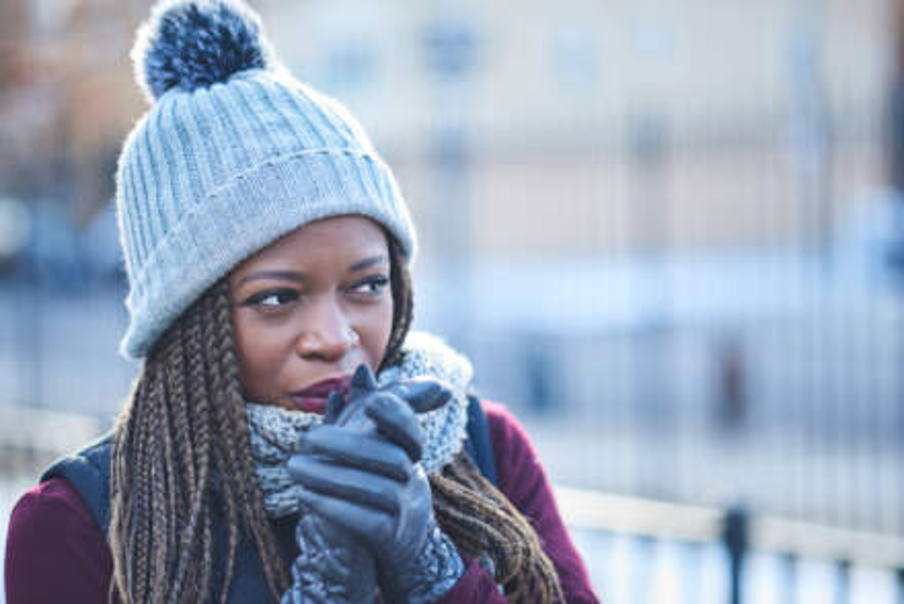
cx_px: 452
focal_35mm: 85
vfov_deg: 16.1
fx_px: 2136
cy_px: 302
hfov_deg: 23.9
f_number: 1.8
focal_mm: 85
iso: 200
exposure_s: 1/400
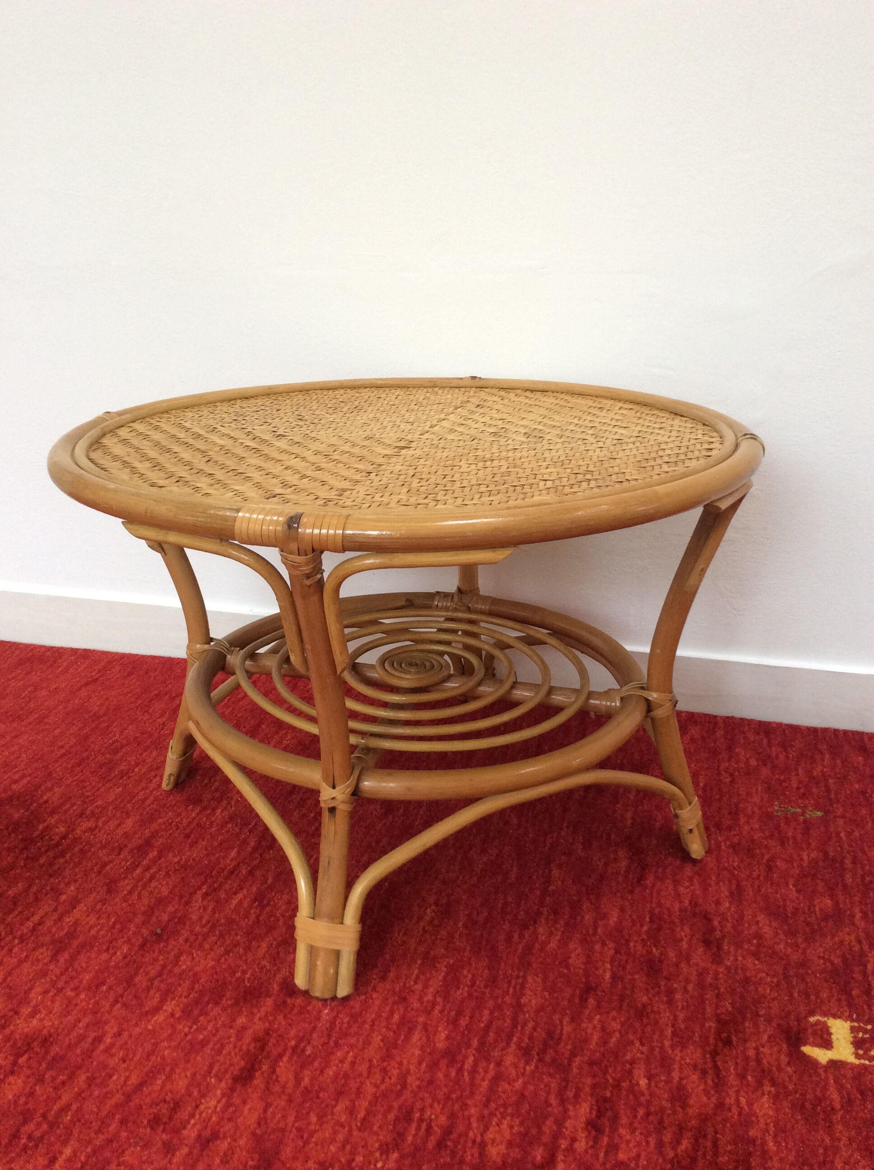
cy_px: 585
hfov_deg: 44.1
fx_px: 1080
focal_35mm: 32
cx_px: 437
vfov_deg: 56.9
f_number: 2.4
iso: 100
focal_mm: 3.3
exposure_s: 1/25
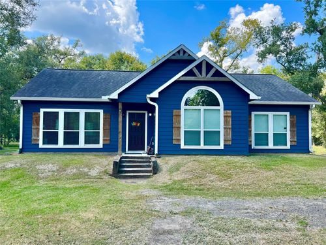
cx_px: 163
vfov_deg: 53.1
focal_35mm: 26
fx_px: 245
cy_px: 122
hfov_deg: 67.3
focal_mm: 5.7
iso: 50
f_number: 1.5
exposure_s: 1/1252
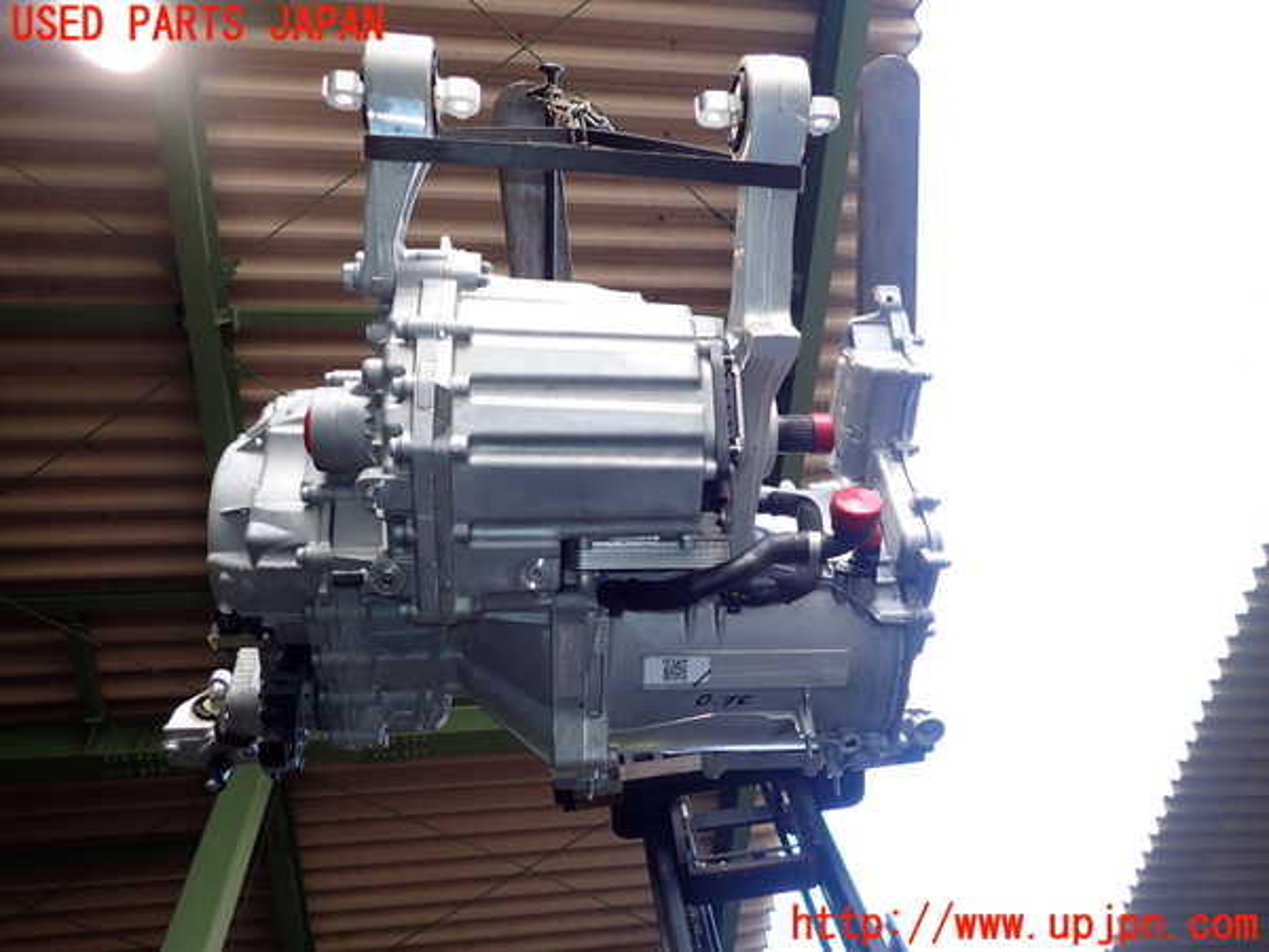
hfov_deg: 69.4
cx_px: 634
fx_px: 916
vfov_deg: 54.9
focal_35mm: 25
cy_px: 476
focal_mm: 4.5
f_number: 2
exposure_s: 1/125
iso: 160
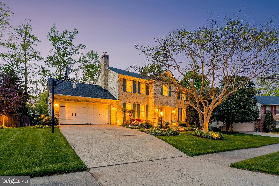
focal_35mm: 16
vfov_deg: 73.7
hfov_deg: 96.7
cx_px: 140
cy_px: 93
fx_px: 124
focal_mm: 16
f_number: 8
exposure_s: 1/3.33
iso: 1250
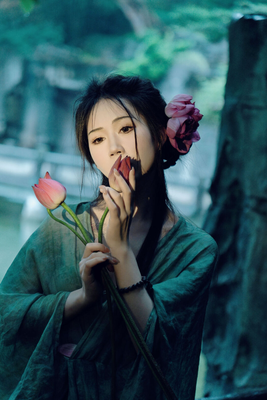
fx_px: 1168
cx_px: 134
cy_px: 200
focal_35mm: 105
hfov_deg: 13.0
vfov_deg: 19.5
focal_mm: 70
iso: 800
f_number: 2.8
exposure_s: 1/160
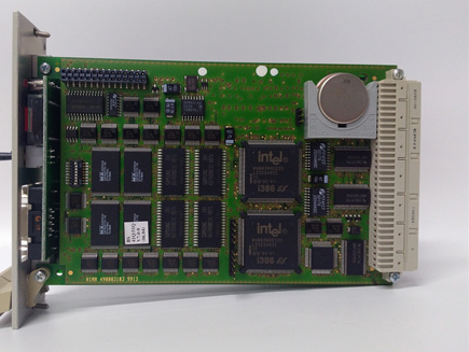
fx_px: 420
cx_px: 201
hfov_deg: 58.1
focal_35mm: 31
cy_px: 166
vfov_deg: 45.5
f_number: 2
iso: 269
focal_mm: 3.79
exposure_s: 1/33
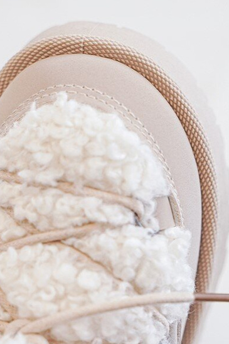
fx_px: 640
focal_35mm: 67
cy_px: 206
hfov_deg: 20.3
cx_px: 85
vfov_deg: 30.0
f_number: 4
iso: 500
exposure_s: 1/100
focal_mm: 49
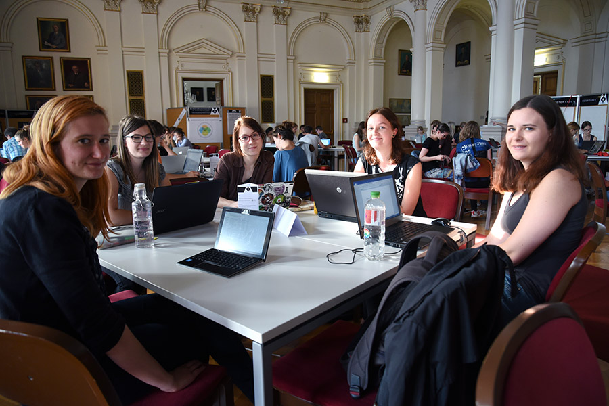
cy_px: 203
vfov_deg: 53.1
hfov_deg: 73.7
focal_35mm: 24
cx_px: 304
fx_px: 406
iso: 1250
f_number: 4
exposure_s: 1/60
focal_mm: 24
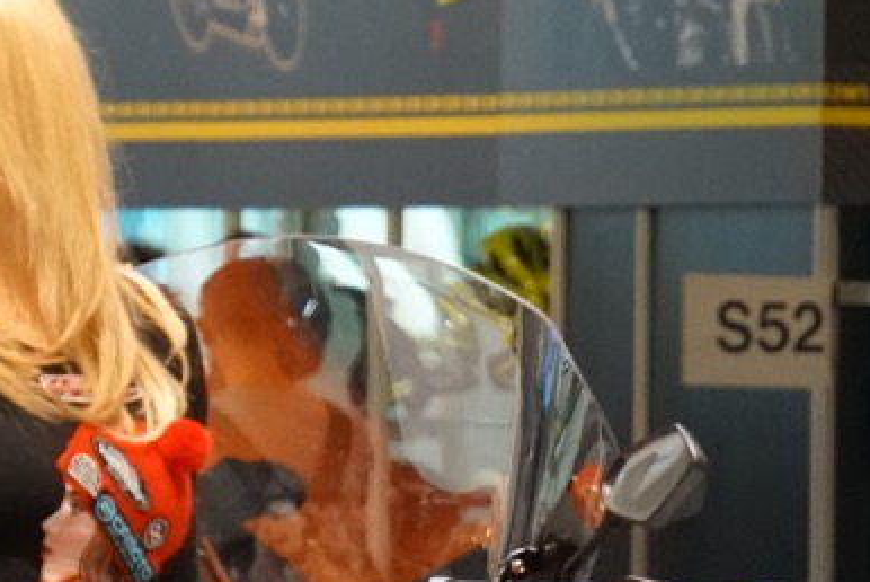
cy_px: 92
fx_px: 20266
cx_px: -165
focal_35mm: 838
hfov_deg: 2.5
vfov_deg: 1.6
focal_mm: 169
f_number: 6.3
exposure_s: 1/320
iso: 4000
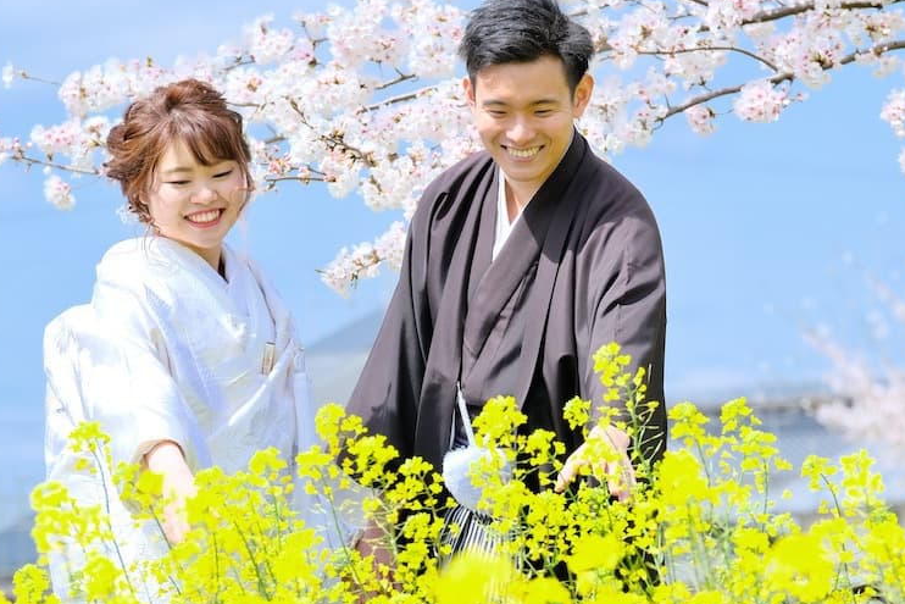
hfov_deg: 7.3
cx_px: 495
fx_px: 7115
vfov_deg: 4.9
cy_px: 296
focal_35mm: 283
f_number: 6.4
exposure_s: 1/640
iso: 800
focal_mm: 140
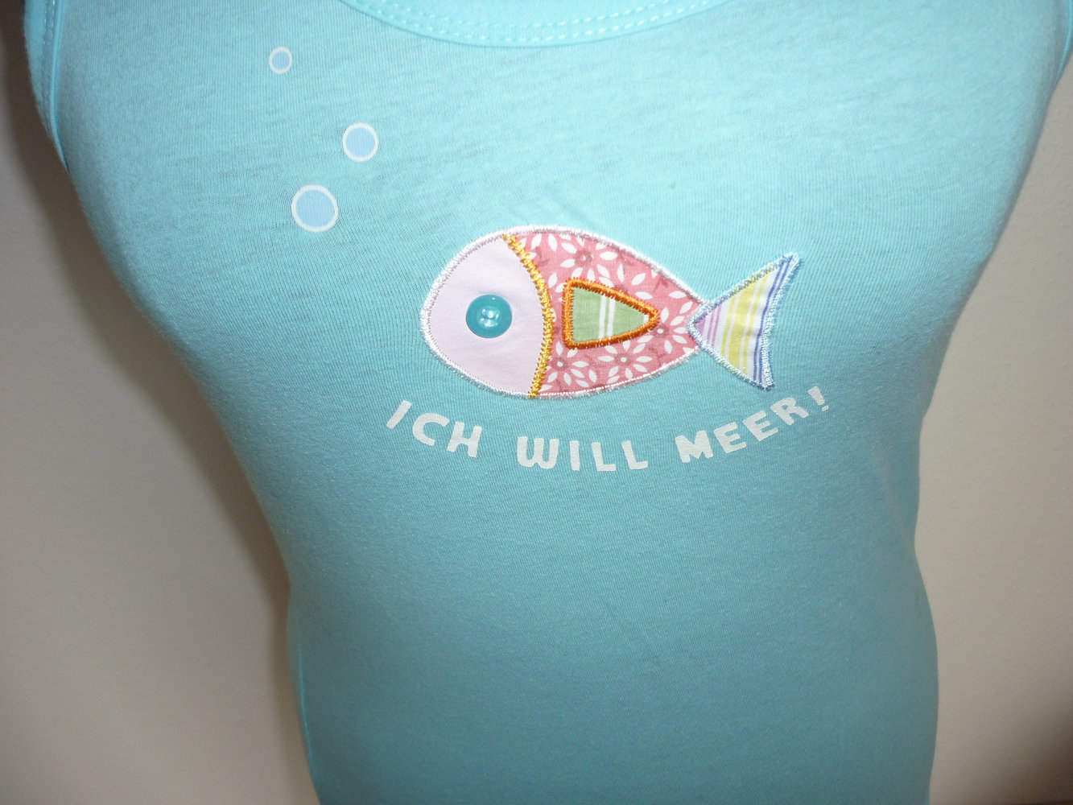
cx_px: 536
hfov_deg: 55.3
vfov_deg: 43.0
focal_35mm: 33
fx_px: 1023
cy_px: 402
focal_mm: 5.5
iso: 100
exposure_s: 1/30
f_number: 2.8
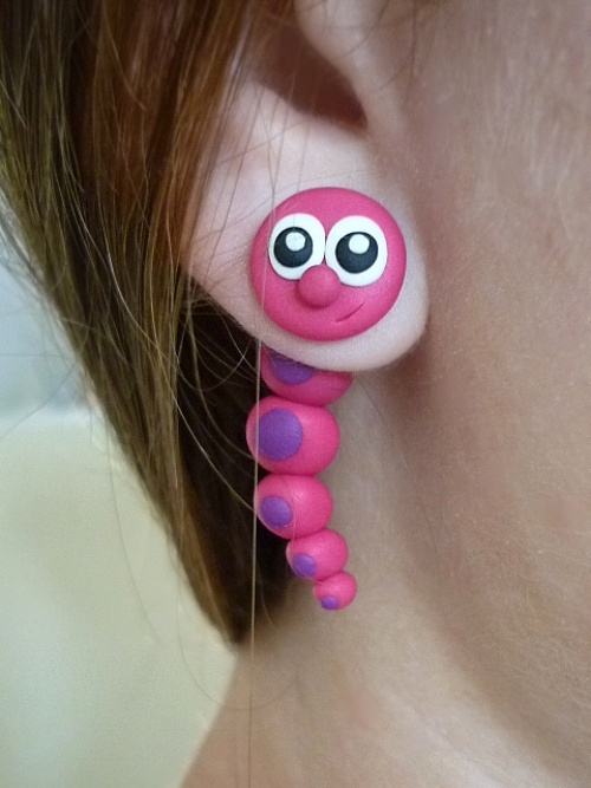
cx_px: 296
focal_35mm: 33
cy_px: 394
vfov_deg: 55.4
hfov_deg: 42.9
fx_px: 751
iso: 400
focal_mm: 5.5
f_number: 2.8
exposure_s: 1/20
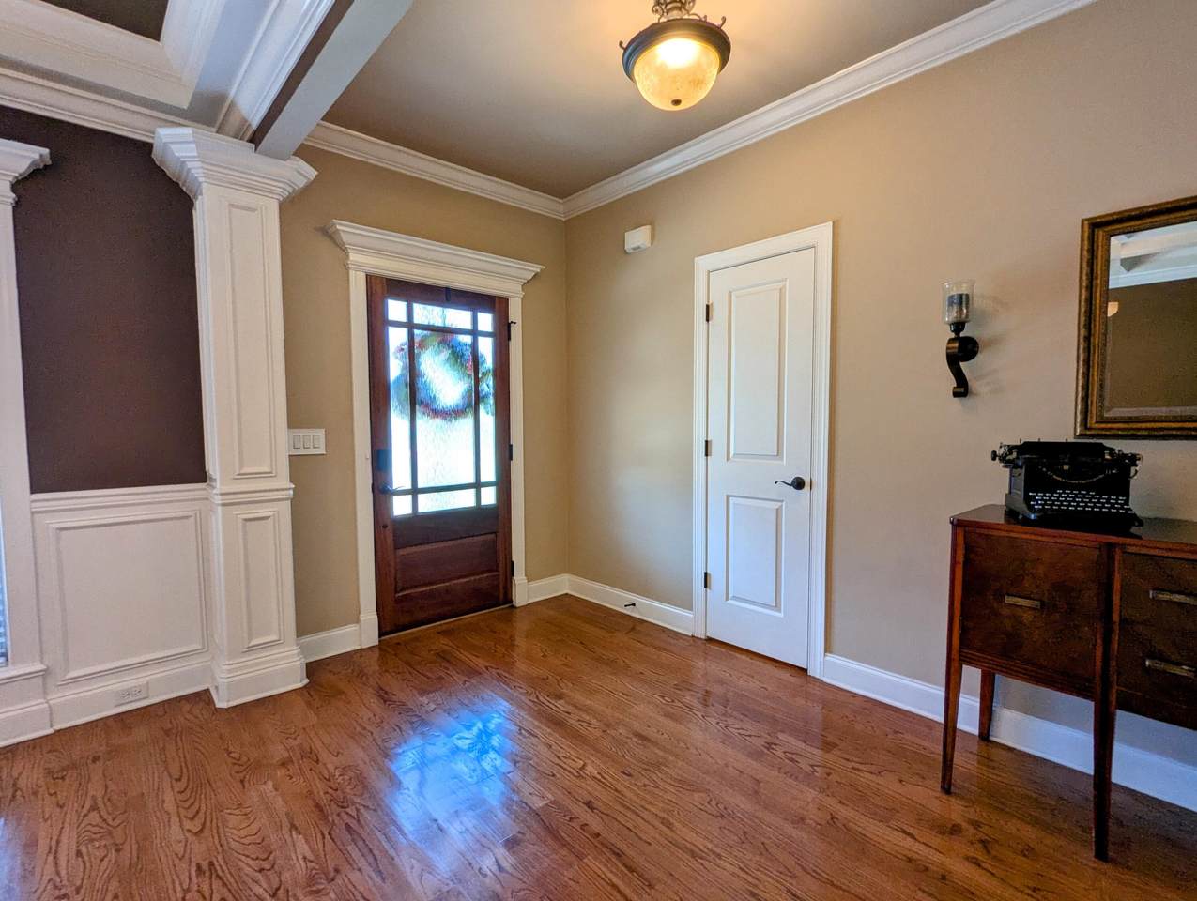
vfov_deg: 78.2
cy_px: 450
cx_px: 598
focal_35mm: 16
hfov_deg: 94.4
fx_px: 554
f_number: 2.2
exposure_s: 1/120
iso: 116
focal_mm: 2.35
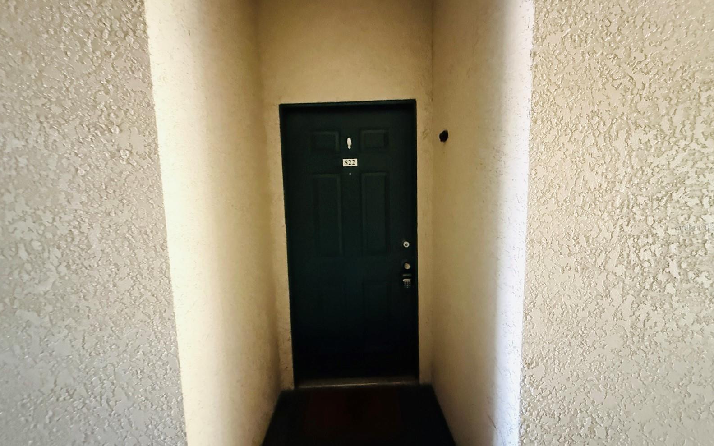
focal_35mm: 15
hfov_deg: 101.5
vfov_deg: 74.8
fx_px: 292
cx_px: 357
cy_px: 227
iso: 1600
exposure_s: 1/40
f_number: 2.2
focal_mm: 2.22
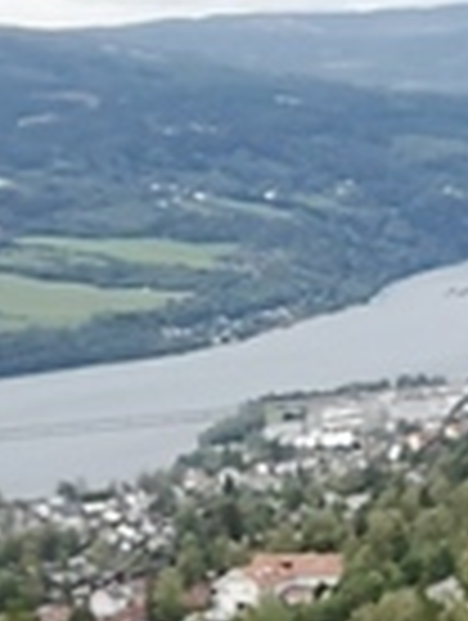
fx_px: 3199
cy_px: 927
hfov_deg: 8.3
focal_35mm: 178
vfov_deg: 10.7
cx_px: 522
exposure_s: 1/829
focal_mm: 3.95
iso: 50
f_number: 1.8
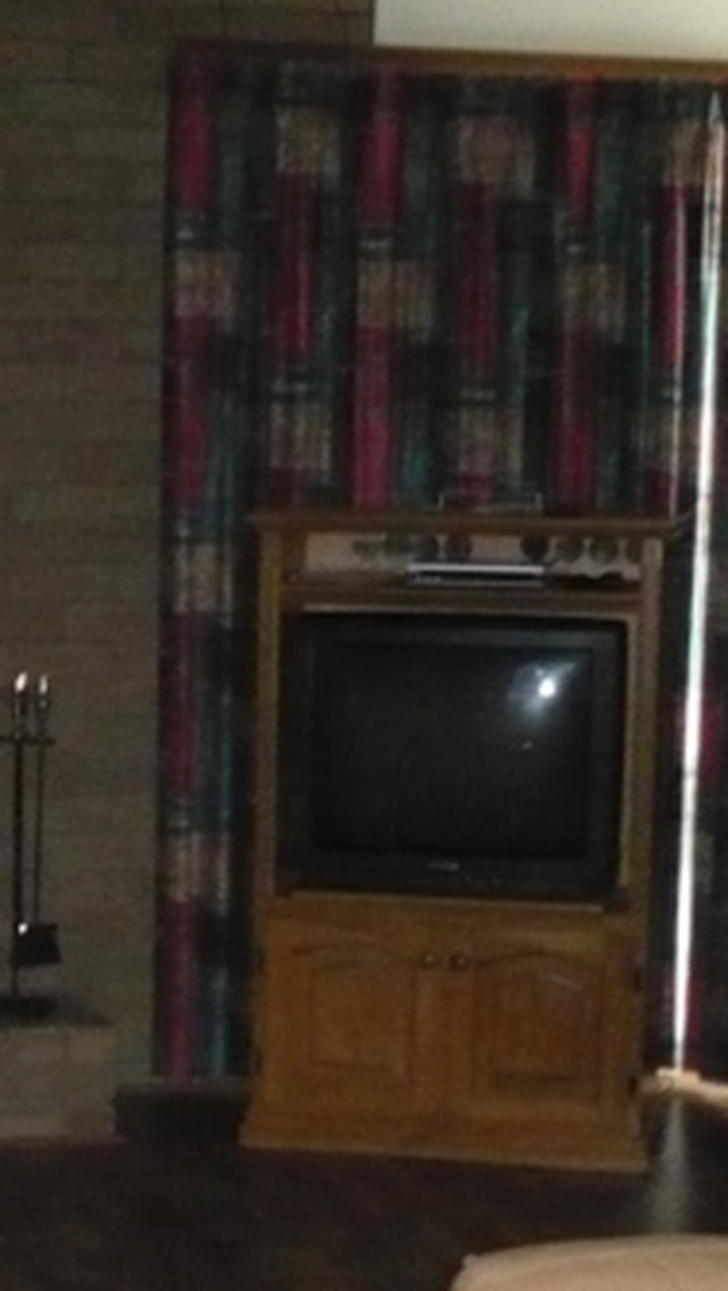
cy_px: 994
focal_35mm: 91
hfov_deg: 13.0
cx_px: -119
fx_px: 3116
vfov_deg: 23.1
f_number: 2.8
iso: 640
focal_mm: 5.8
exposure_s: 1/30
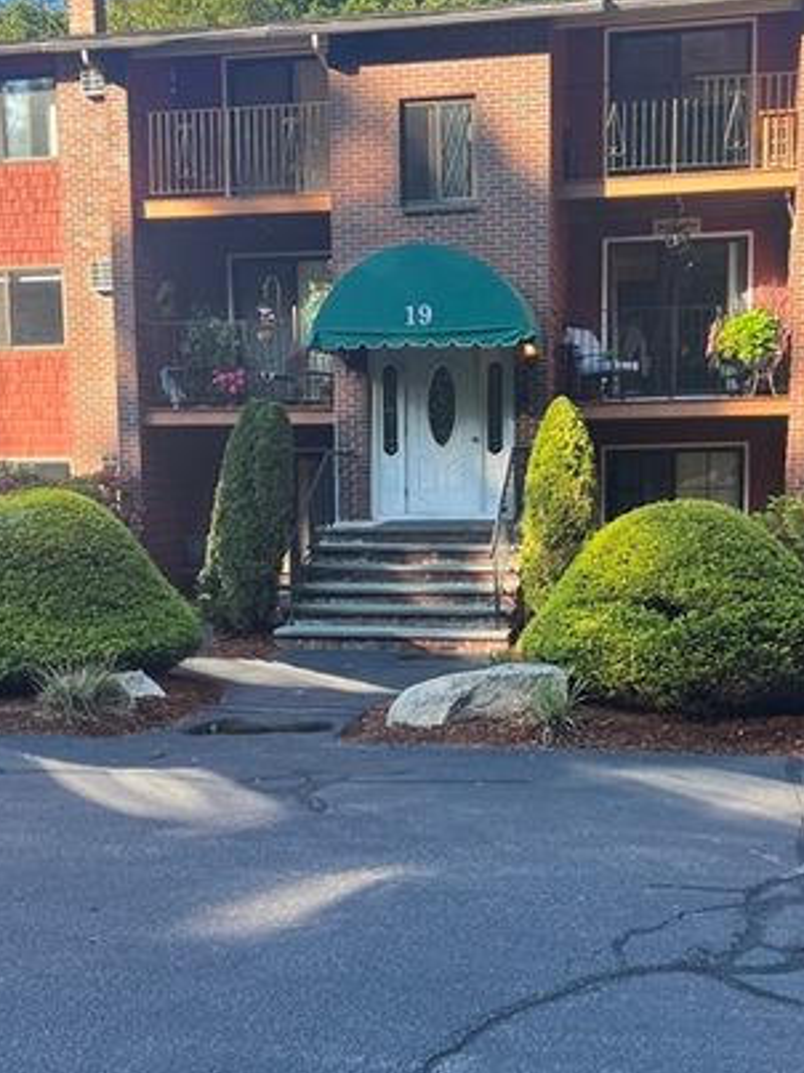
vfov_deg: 43.8
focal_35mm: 43
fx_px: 1332
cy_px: 600
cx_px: 453
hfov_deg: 33.5
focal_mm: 5.7
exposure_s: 1/388
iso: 50
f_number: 1.5
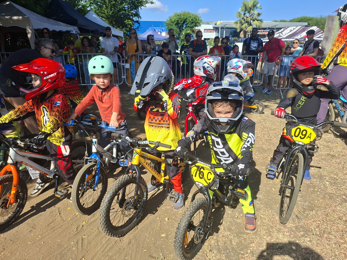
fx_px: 231
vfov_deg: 58.9
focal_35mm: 23
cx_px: 174
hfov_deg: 73.9
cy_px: 130
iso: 50
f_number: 1.8
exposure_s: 1/1866
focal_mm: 5.54
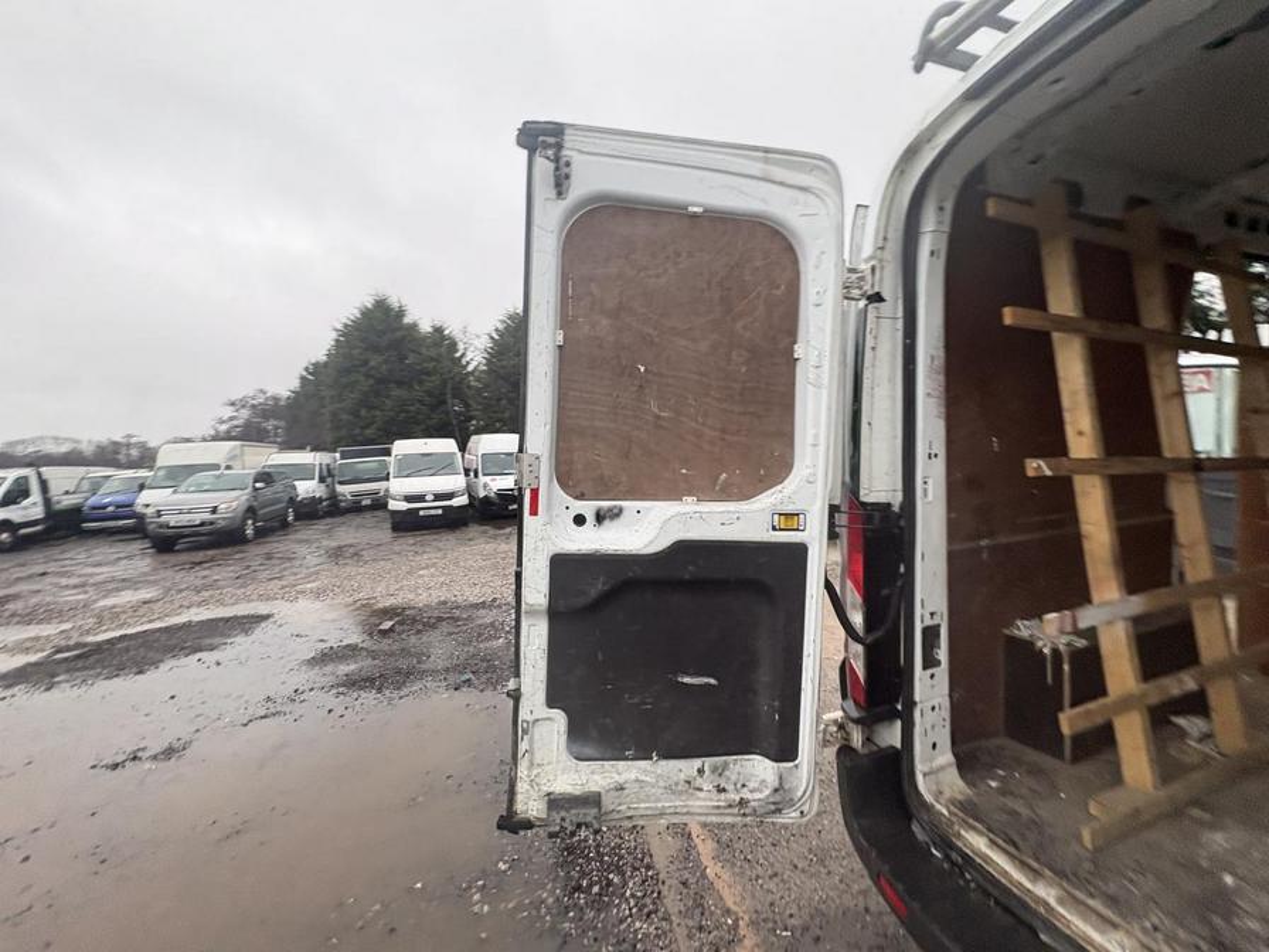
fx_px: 513
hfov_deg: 102.1
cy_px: 476
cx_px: 634
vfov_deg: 85.7
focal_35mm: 14
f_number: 2.2
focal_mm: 2.22
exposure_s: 1/60
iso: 250
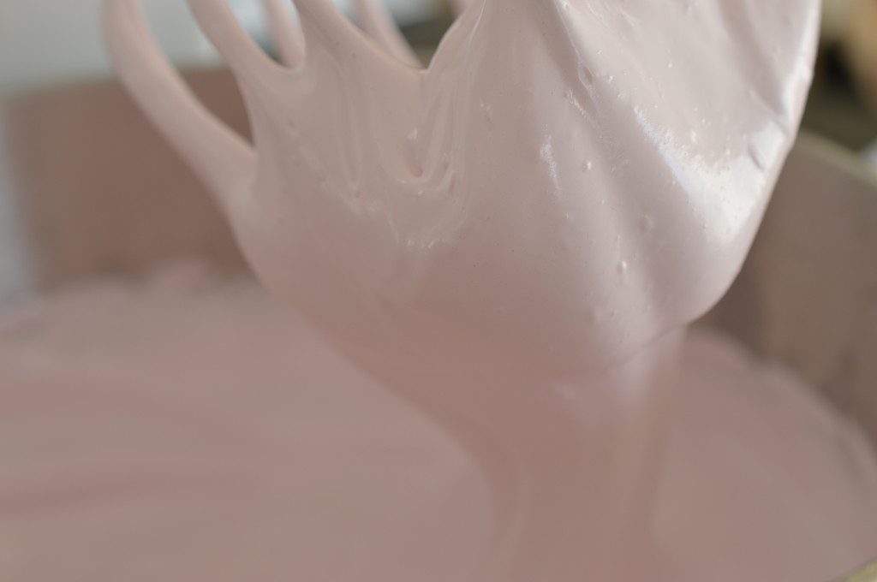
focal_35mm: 60
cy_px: 291
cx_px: 438
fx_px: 1460
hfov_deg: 33.4
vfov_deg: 22.6
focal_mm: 40
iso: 140
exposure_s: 1/125
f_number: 5.6
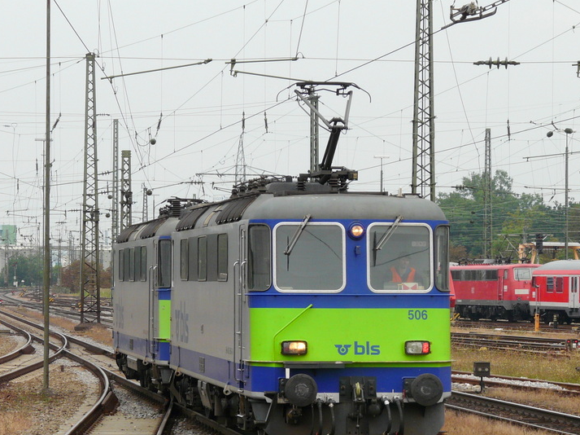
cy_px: 304
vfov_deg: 9.3
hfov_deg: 12.4
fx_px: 2679
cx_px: 333
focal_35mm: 160
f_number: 5.6
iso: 100
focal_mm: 18.8
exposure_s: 1/250
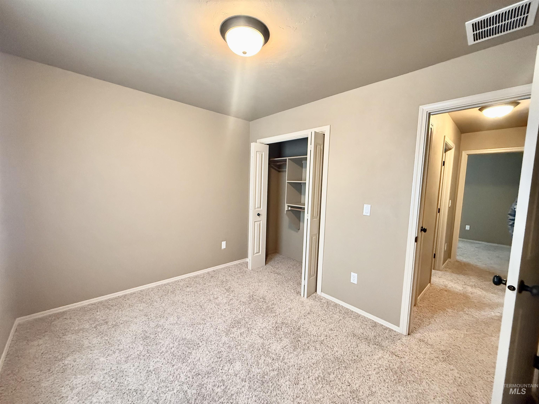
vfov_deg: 85.7
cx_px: 270
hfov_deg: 102.1
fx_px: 218
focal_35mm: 14
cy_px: 202
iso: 640
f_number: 2.2
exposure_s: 1/60
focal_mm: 2.22
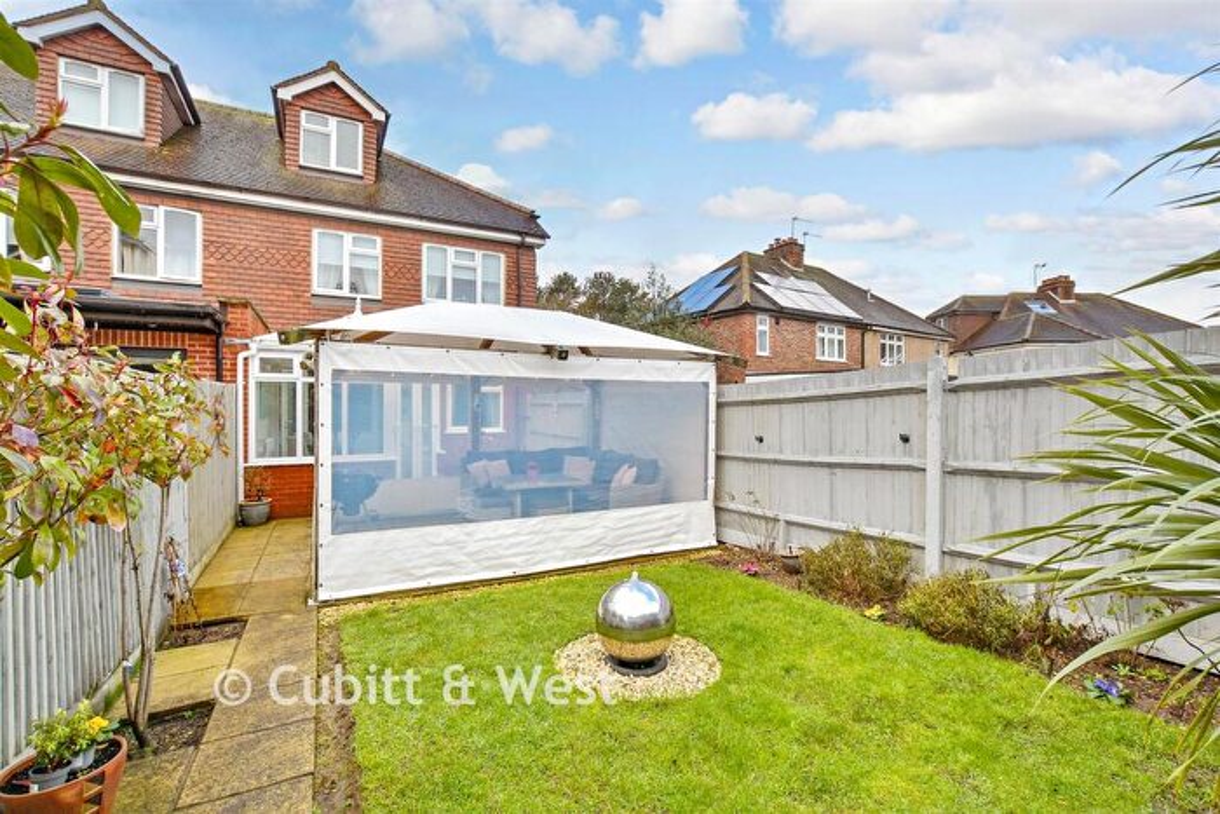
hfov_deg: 100.4
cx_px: 610
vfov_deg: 77.4
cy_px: 407
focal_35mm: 15
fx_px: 508
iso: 160
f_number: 8
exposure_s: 1/100
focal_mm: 10
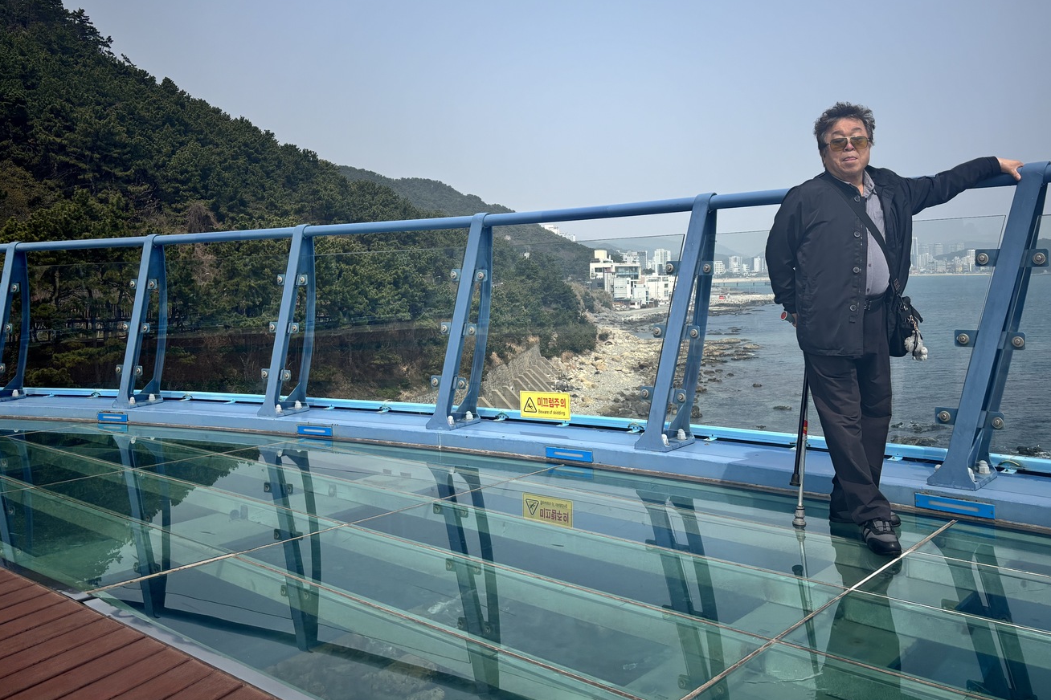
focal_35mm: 31
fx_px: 905
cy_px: 268
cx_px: 572
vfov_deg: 42.0
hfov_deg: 60.2
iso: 50
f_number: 1.6
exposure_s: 1/4630
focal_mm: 5.96
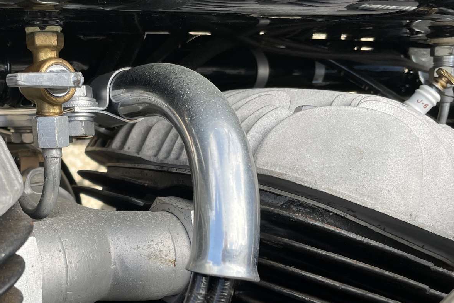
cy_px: 214
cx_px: 119
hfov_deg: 41.6
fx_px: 580
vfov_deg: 28.9
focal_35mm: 46
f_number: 1.6
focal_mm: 4.2
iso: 32
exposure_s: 1/979
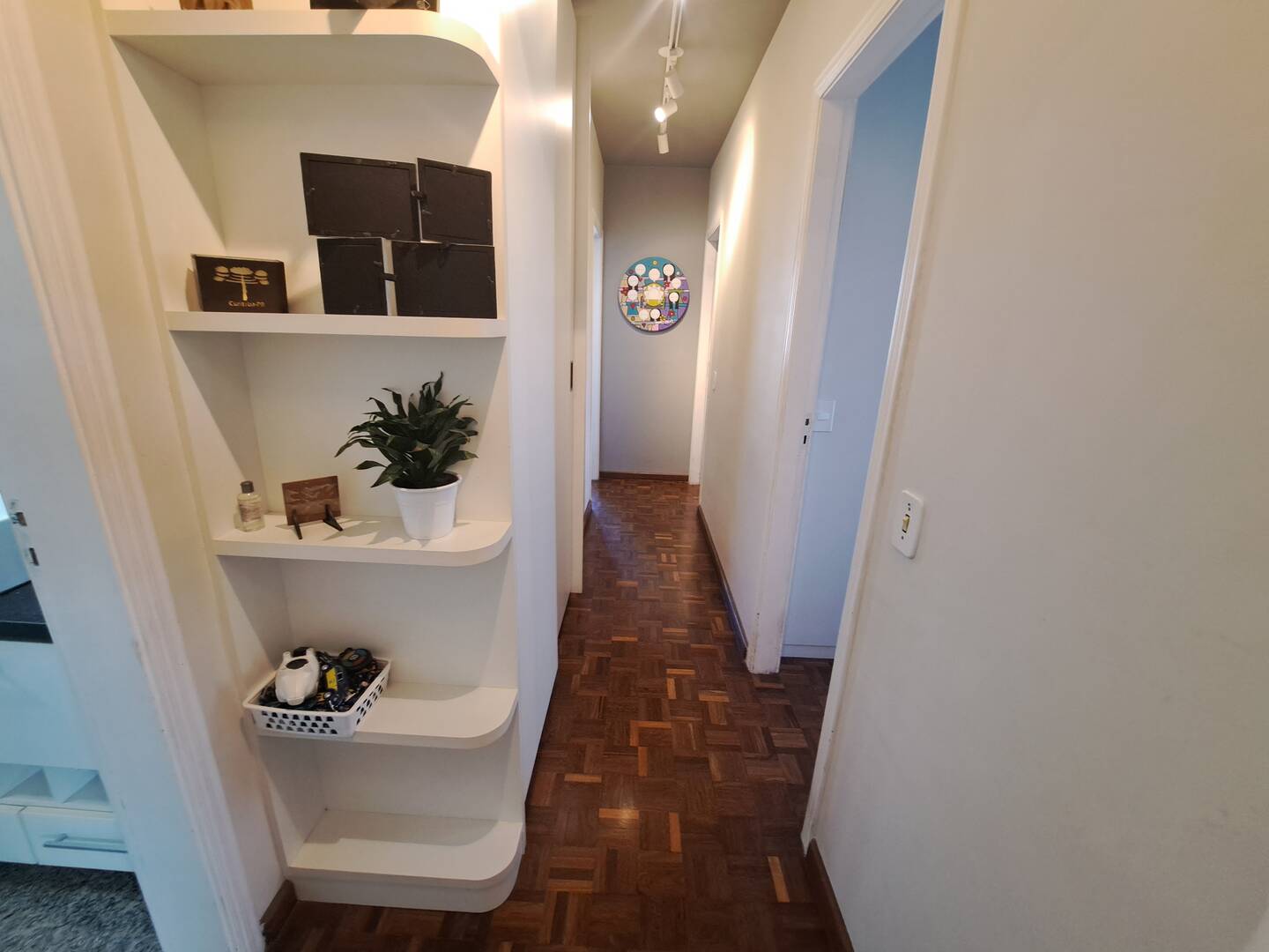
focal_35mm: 13
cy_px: 476
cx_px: 634
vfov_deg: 89.9
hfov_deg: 106.2
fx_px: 477
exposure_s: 1/40
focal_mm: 1.74
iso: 200
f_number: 2.2
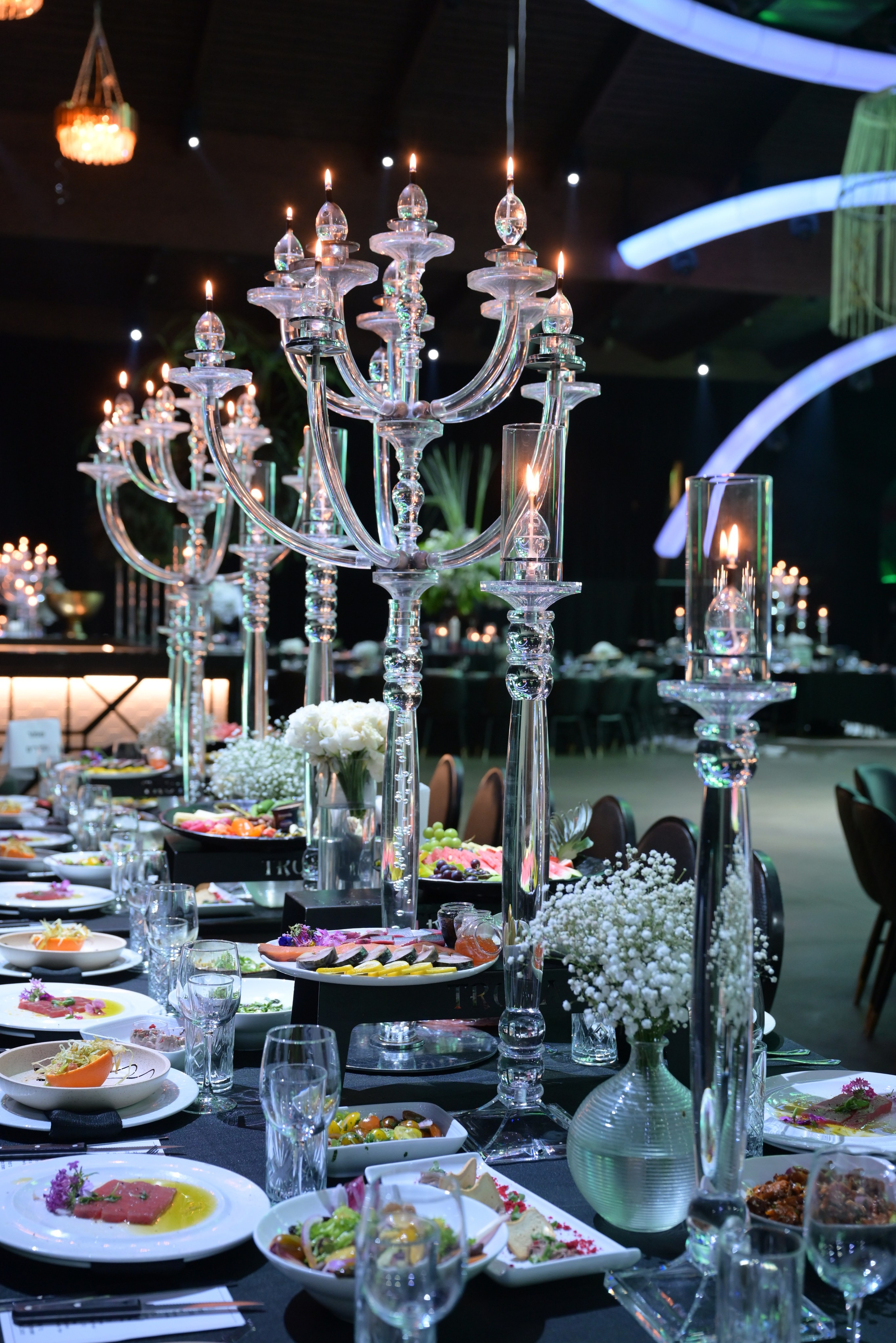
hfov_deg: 31.2
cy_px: 672
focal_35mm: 43
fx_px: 1603
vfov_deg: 45.4
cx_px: 448
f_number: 4
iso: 1600
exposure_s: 1/60
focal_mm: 43
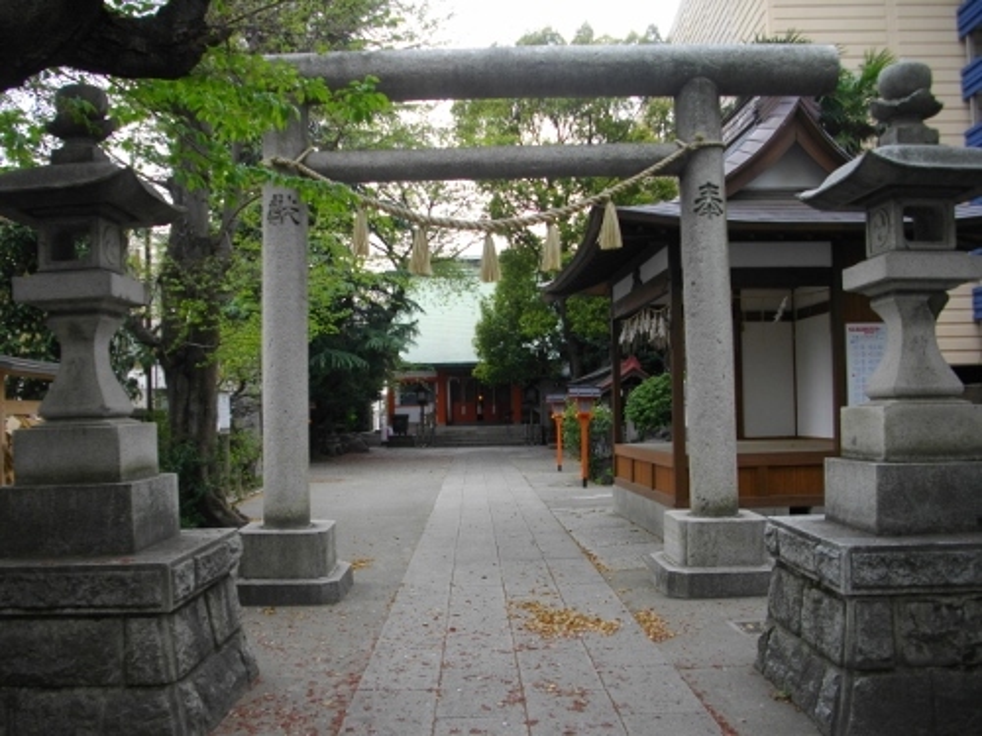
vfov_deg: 44.2
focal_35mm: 32
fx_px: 908
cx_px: 491
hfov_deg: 56.8
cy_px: 368
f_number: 2.9
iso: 100
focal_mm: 5.7
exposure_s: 1/125
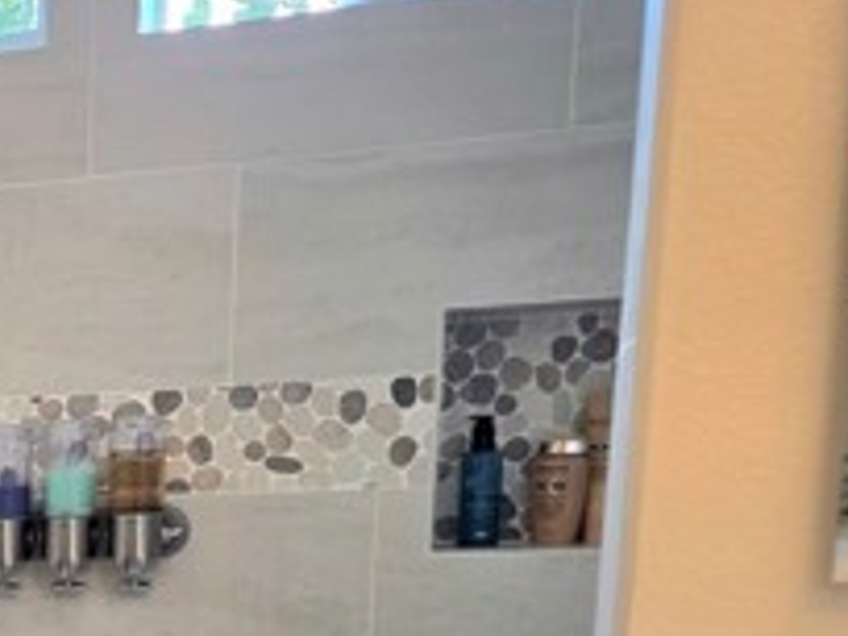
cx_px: -428
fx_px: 1764
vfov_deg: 19.1
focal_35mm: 72
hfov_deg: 22.2
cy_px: 806
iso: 32
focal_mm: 6.3
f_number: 1.7
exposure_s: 1/120
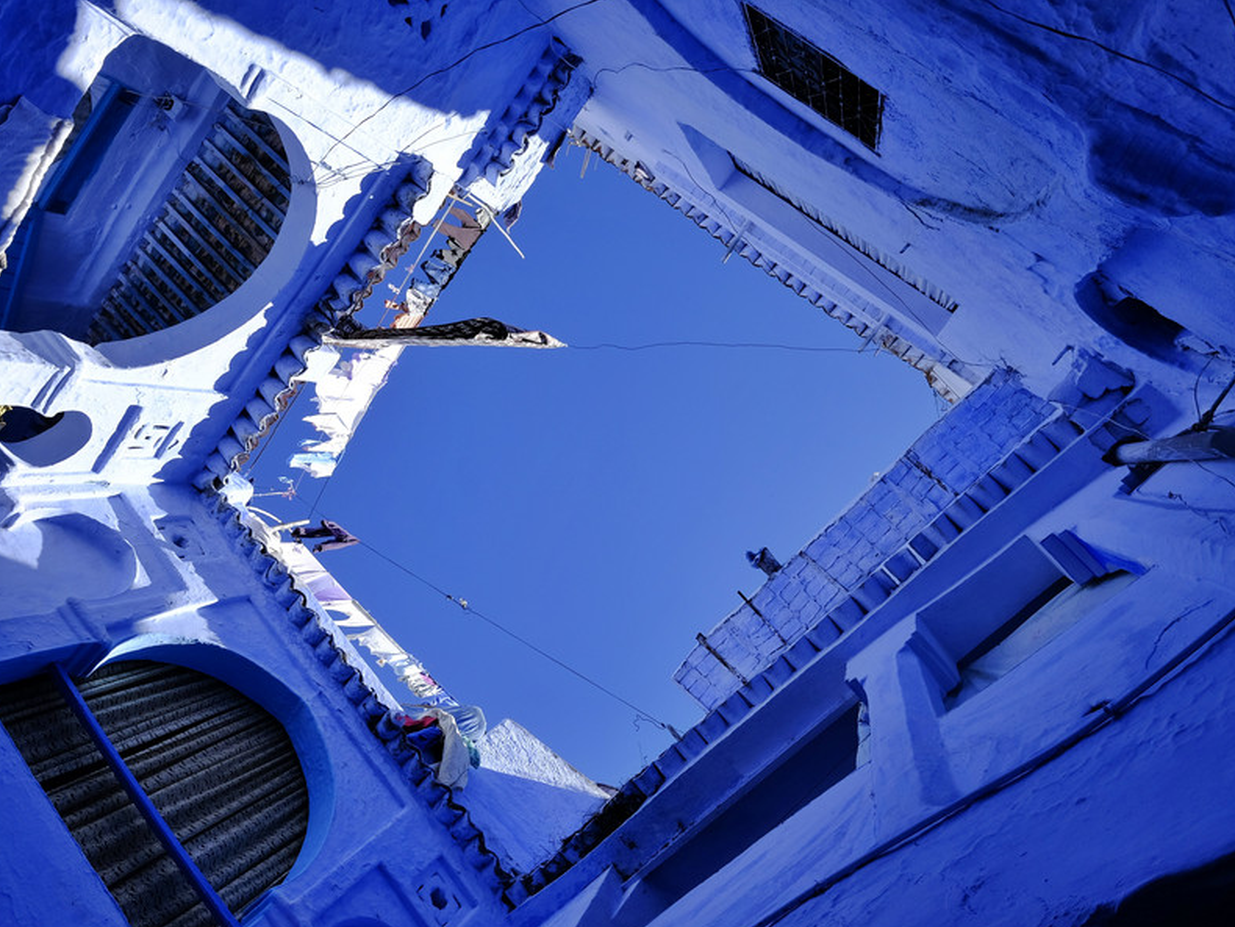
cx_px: 605
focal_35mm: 23
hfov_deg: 73.9
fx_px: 821
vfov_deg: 58.9
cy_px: 466
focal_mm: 14
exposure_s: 1/450
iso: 400
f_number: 10
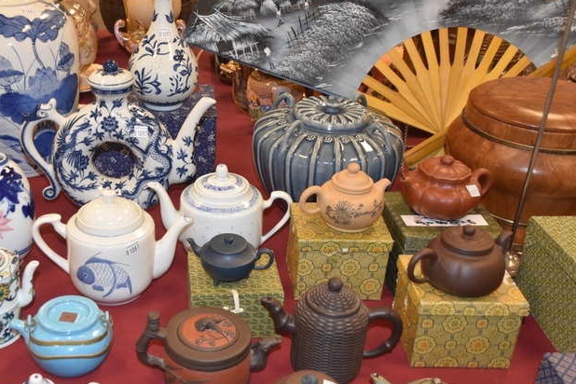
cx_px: 194
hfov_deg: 49.8
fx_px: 608
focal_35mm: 38
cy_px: 205
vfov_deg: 35.0
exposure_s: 1/60
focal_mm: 18
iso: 1100
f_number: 3.5
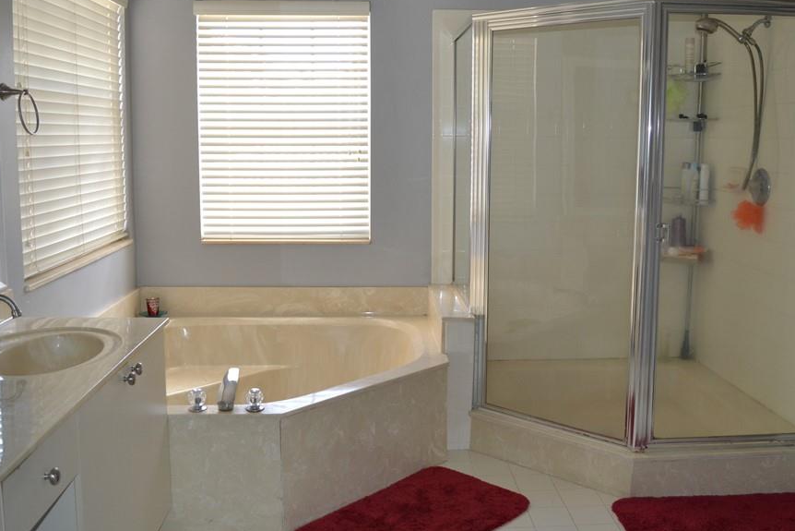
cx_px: 412
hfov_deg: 55.8
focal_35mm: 34
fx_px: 751
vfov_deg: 38.8
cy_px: 232
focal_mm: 18
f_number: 3.5
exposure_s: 1/60
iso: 450
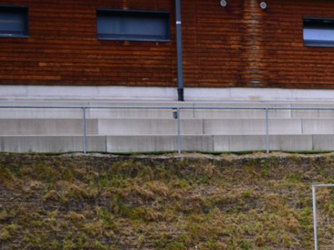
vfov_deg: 10.4
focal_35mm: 141
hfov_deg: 13.4
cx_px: 458
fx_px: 1363
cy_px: 236
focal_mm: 35
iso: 450
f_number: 1.8
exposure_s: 1/800
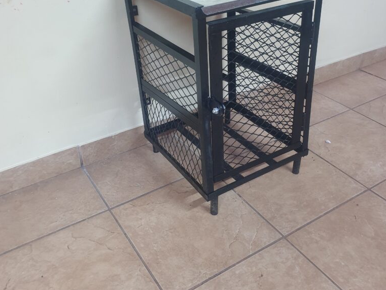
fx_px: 390
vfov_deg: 40.3
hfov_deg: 52.6
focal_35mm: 35
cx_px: 193
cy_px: 103
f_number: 2.4
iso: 320
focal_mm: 4.3
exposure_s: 1/25
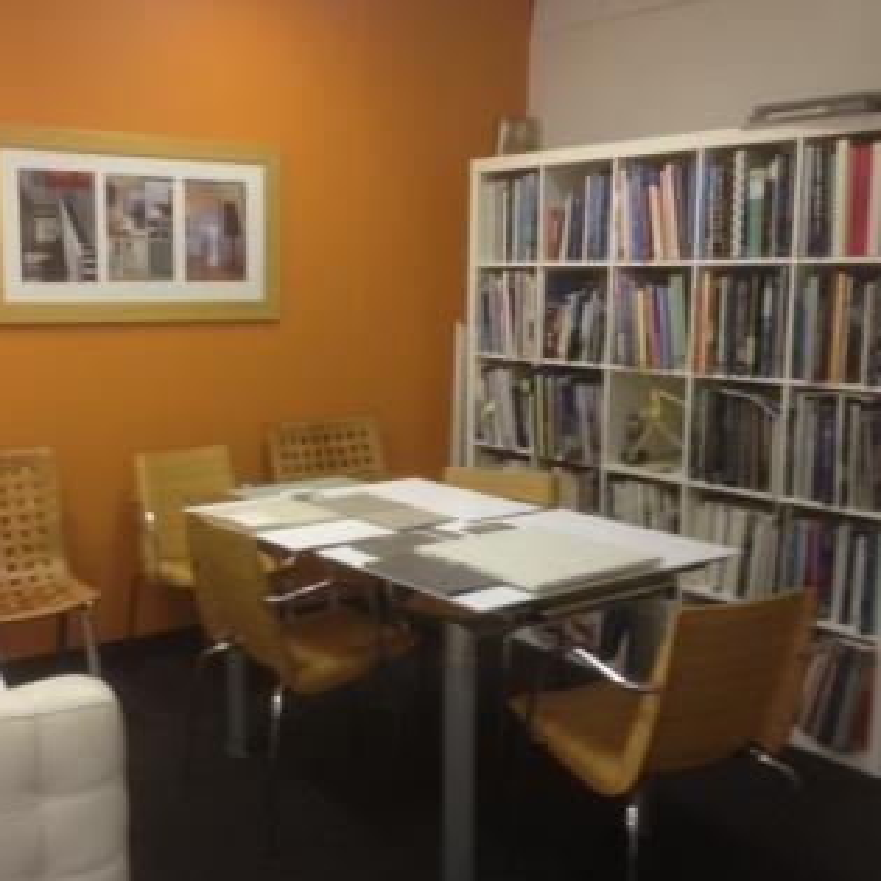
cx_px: 347
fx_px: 1267
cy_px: 467
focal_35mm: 44
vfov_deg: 38.3
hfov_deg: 38.2
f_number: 2.4
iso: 100
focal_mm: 4.28
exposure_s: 1/20
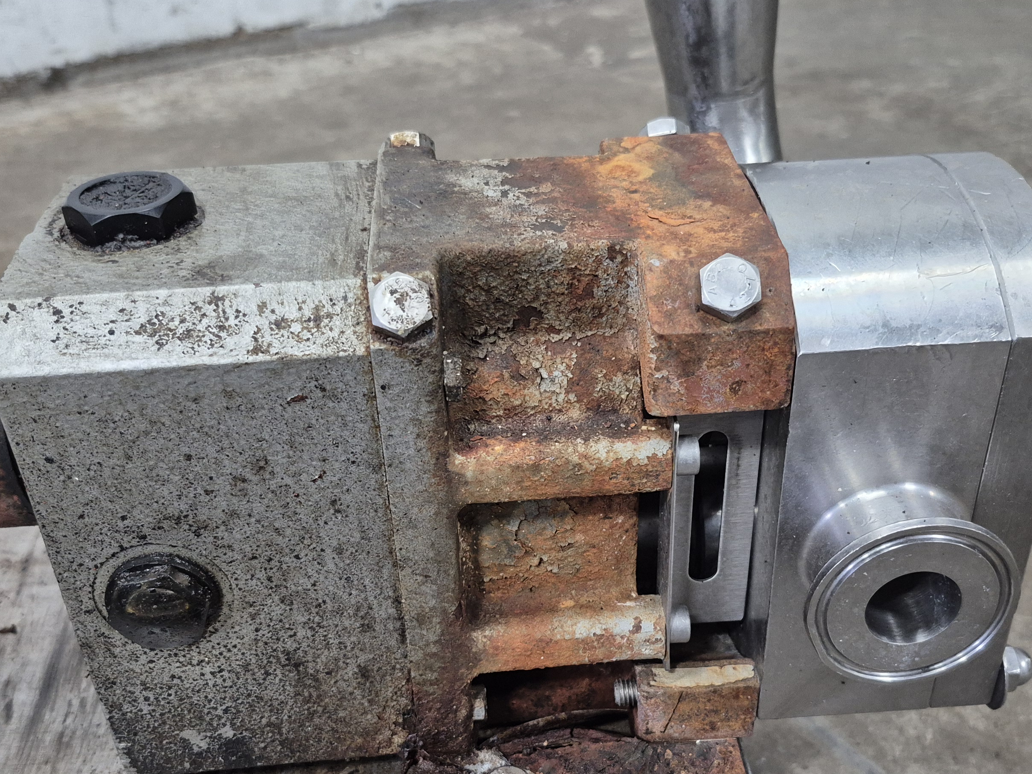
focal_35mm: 38
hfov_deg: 48.9
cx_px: 560
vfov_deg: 37.6
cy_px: 457
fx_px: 1133
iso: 640
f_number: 1.8
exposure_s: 1/120
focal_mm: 5.4
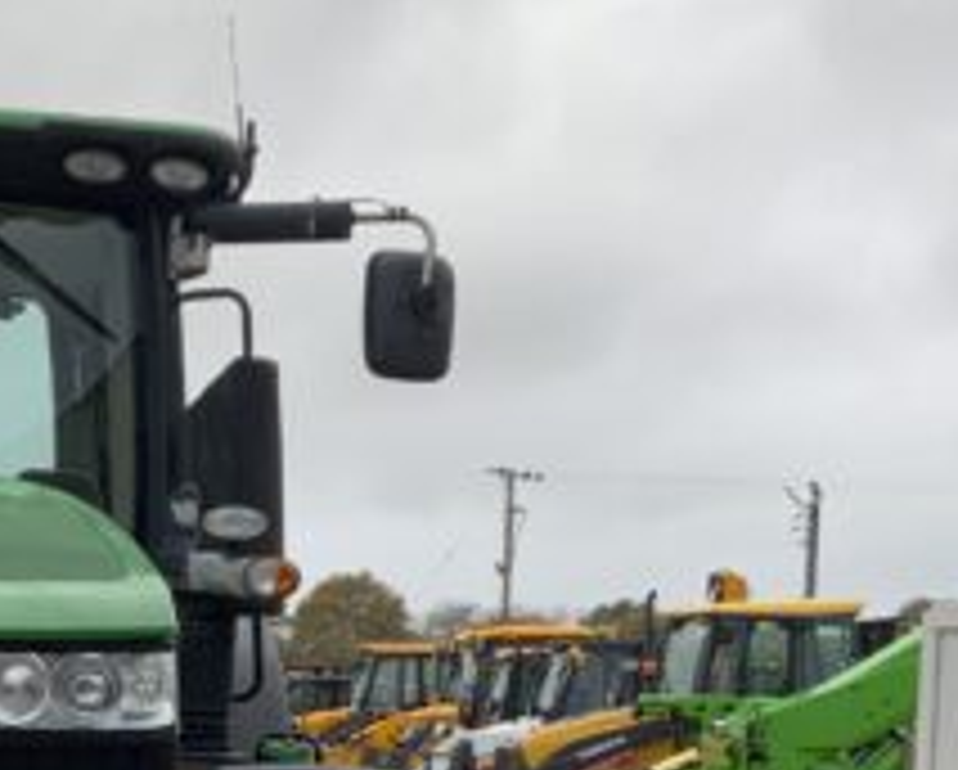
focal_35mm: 85
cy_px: 856
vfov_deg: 17.5
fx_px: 2413
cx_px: 63
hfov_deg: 21.8
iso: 20
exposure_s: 1/122
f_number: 1.8
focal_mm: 3
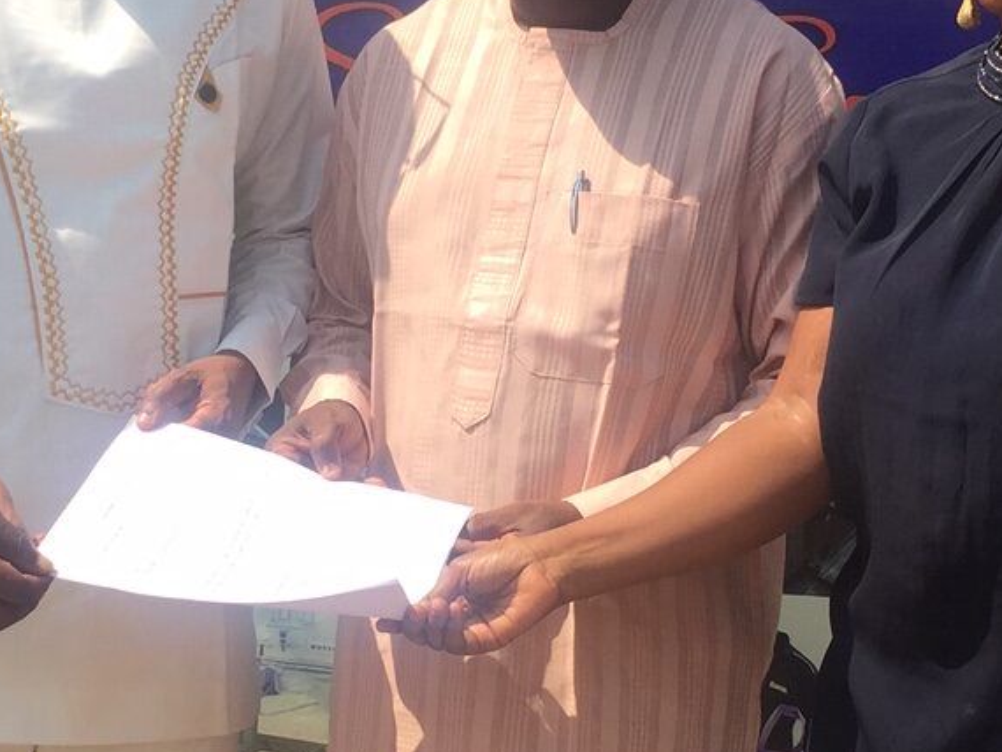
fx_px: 2404
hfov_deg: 23.5
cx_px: 378
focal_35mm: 83
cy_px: 474
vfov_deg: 17.8
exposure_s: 1/1199
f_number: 2.2
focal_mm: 4.15
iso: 32
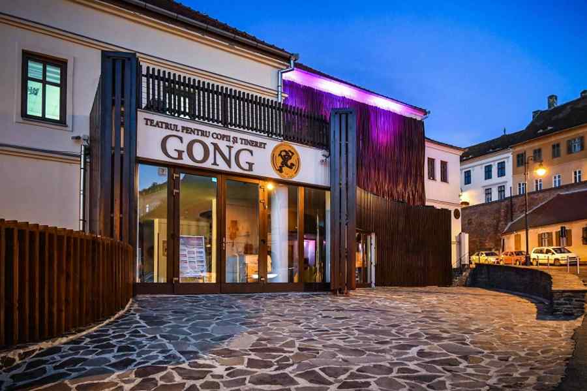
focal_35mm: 26
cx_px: 294
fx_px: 416
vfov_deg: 50.4
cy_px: 196
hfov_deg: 70.5
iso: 2000
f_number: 4
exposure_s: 1/8
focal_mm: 17
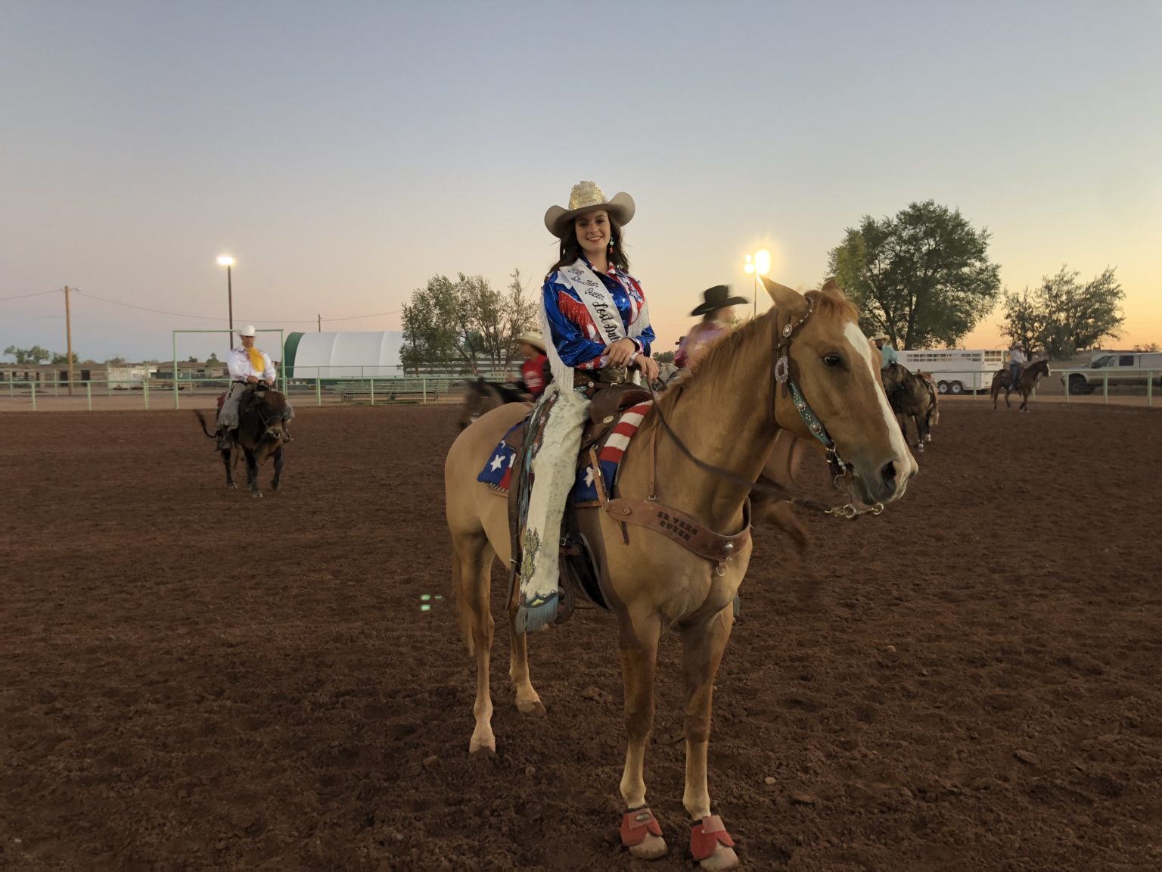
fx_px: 940
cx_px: 581
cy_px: 436
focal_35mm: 28
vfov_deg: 49.7
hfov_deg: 63.4
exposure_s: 1/60
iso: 160
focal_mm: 4
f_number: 1.8
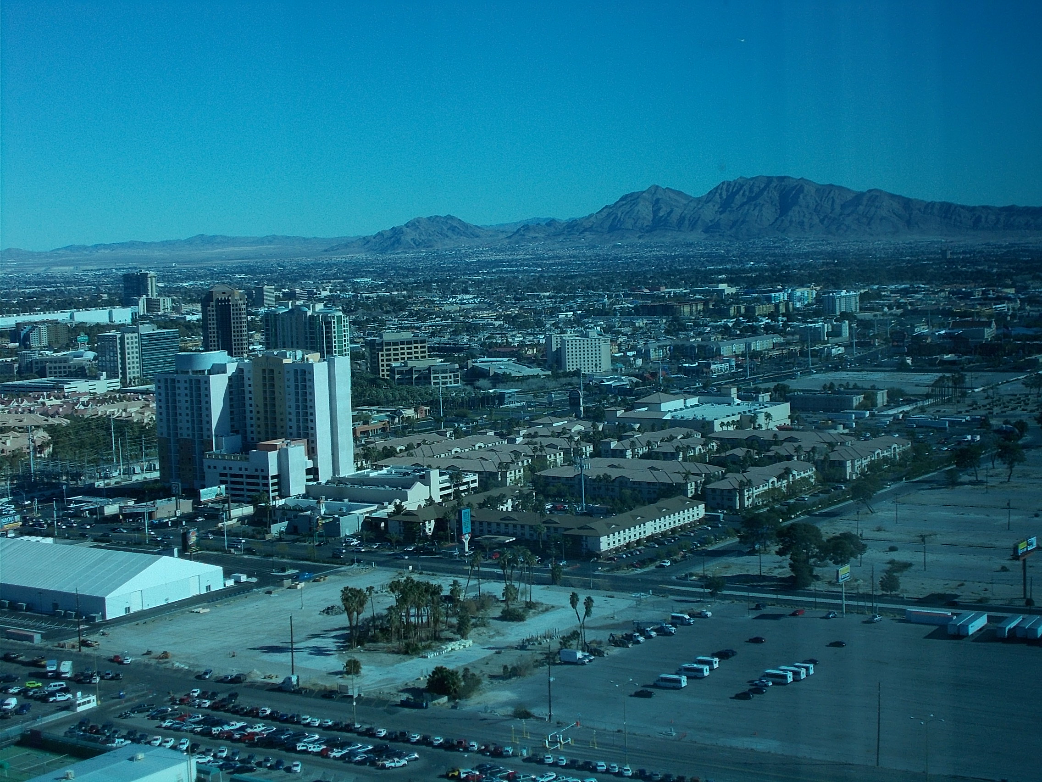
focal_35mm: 58
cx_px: 521
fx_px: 1746
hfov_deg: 33.2
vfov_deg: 25.2
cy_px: 391
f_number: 4.9
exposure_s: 1/200
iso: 80
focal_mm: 10.3
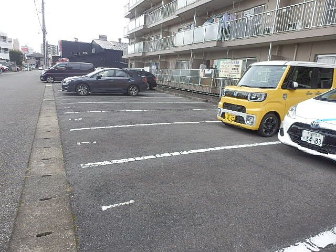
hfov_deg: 71.6
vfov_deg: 56.8
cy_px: 126
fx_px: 233
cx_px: 168
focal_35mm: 24
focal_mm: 4.2
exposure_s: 1/125
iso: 80
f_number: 3
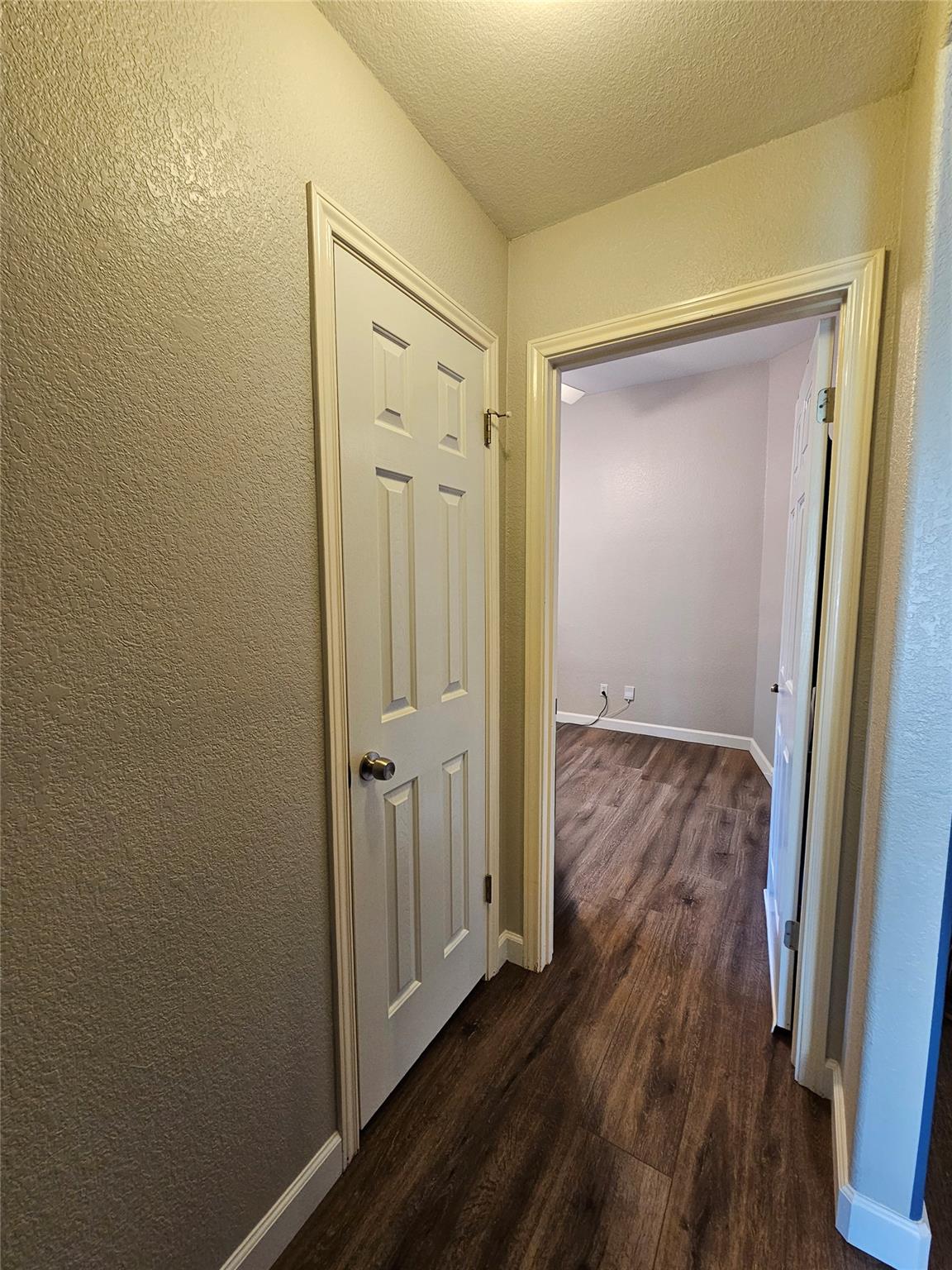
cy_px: 635
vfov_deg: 106.2
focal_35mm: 13
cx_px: 476
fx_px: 477
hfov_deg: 89.9
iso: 250
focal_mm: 2.2
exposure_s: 1/60
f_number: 2.2
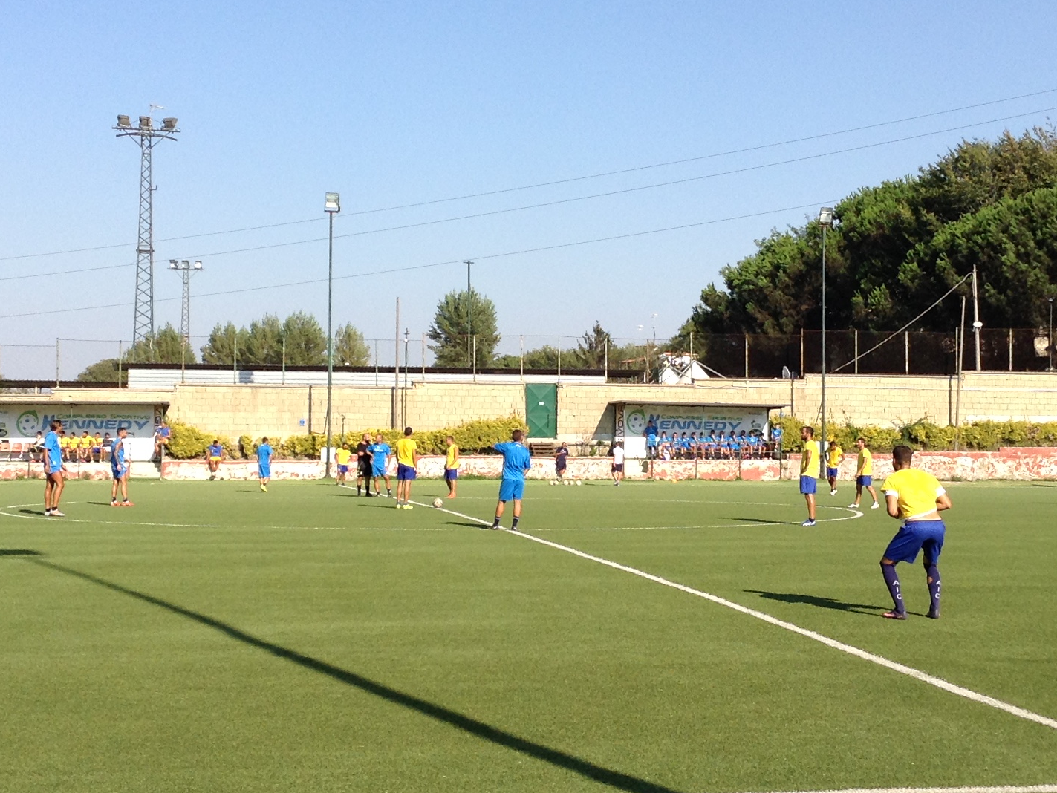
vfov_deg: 24.4
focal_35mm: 60
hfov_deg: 32.2
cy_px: 361
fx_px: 1833
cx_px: 531
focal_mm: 3.3
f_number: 2.4
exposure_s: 1/1182
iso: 25
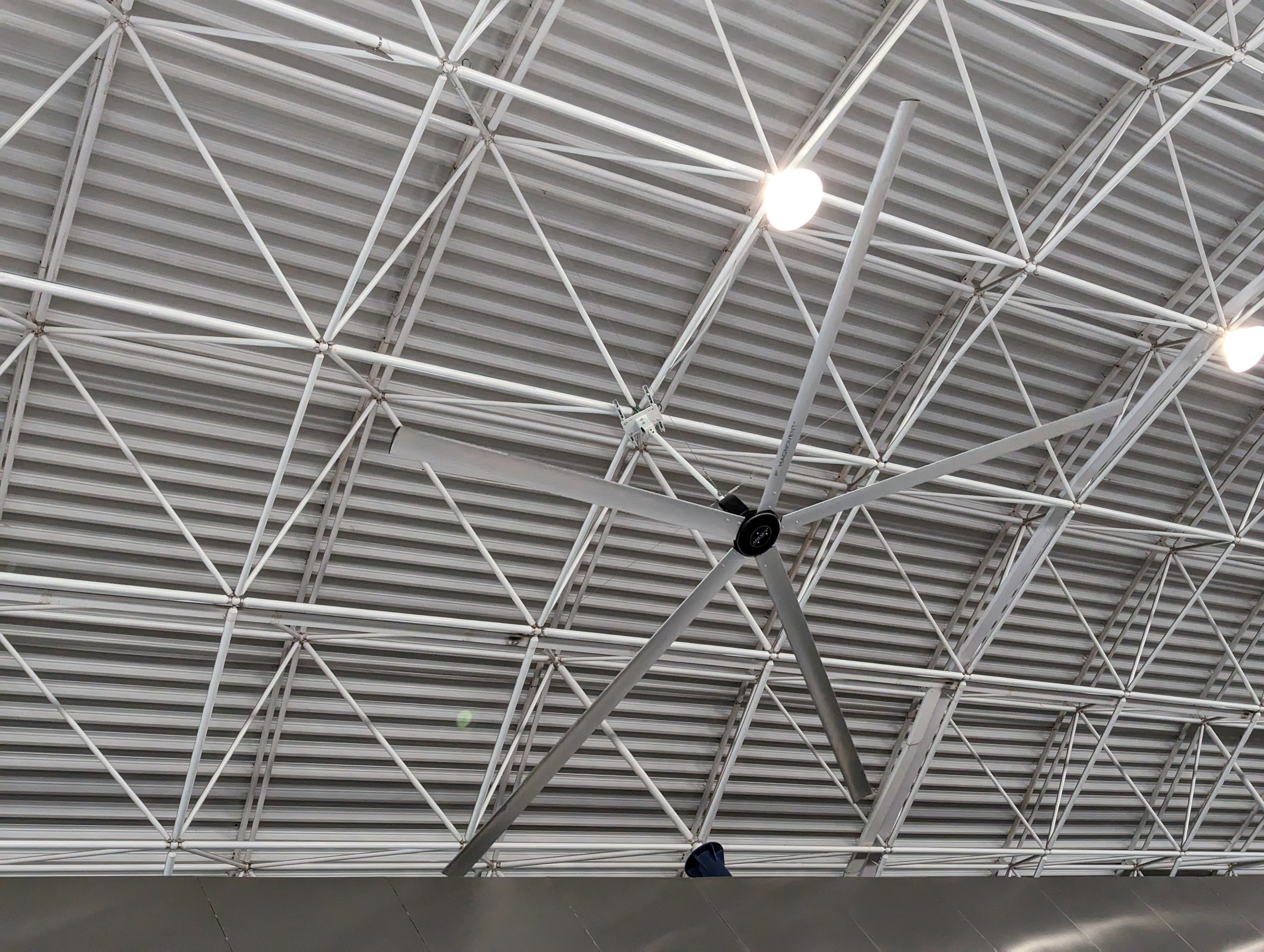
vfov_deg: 30.3
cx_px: 632
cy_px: 476
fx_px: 1755
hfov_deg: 39.6
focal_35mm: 48
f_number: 1.85
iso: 710
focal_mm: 6.81
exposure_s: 1/363
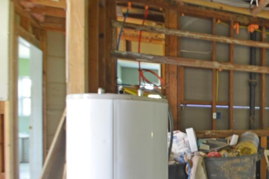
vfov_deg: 38.0
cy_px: 131
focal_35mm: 34
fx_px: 254
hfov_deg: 42.4
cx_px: 303
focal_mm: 10
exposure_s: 5
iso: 160
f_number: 14
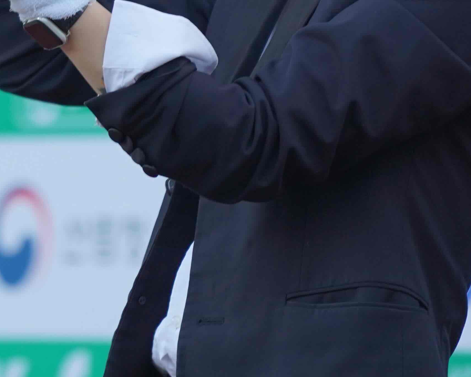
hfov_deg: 2.9
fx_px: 9144
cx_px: 72
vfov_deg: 2.4
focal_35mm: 656
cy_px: -31
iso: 640
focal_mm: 198
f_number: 4
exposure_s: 1/200
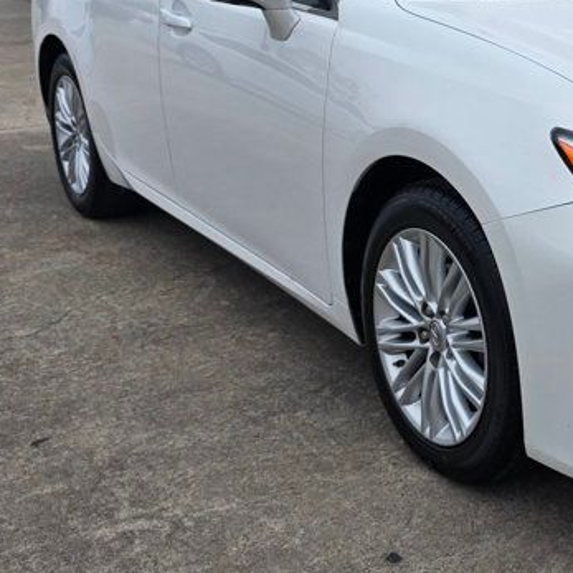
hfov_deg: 26.5
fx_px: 1124
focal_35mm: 60
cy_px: 208
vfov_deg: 28.5
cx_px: 623
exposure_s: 1/475
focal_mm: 6.3
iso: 12
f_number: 1.7
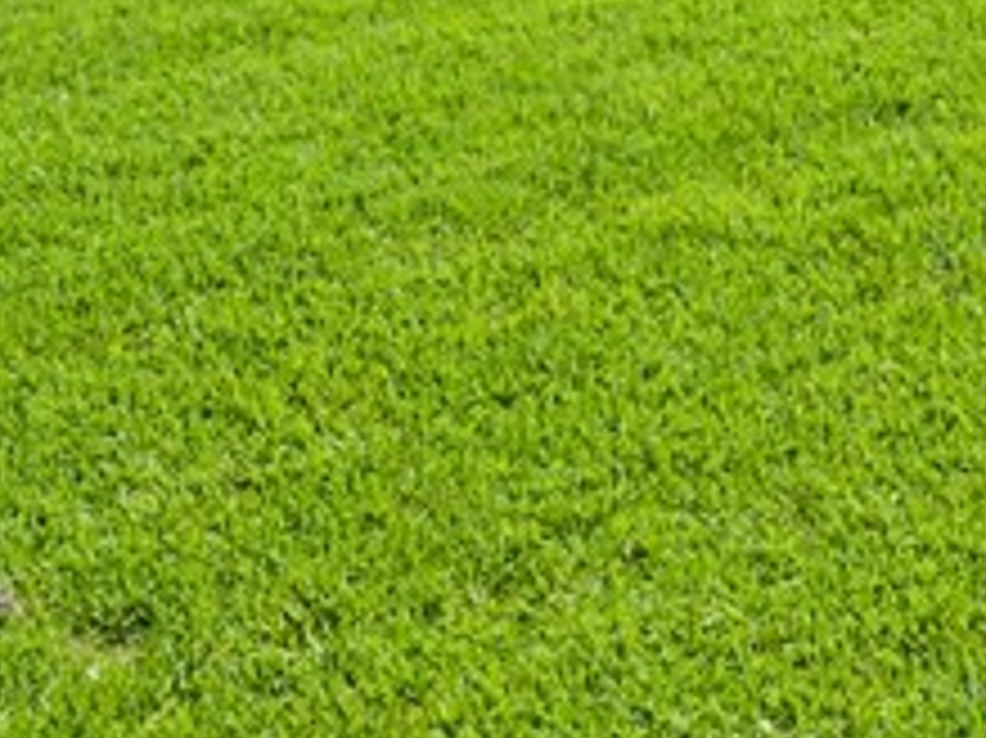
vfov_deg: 11.7
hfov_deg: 17.1
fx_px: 3188
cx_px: 1027
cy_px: -770
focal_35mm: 112
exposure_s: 1/4000
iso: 220
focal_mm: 12.29
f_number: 2.8
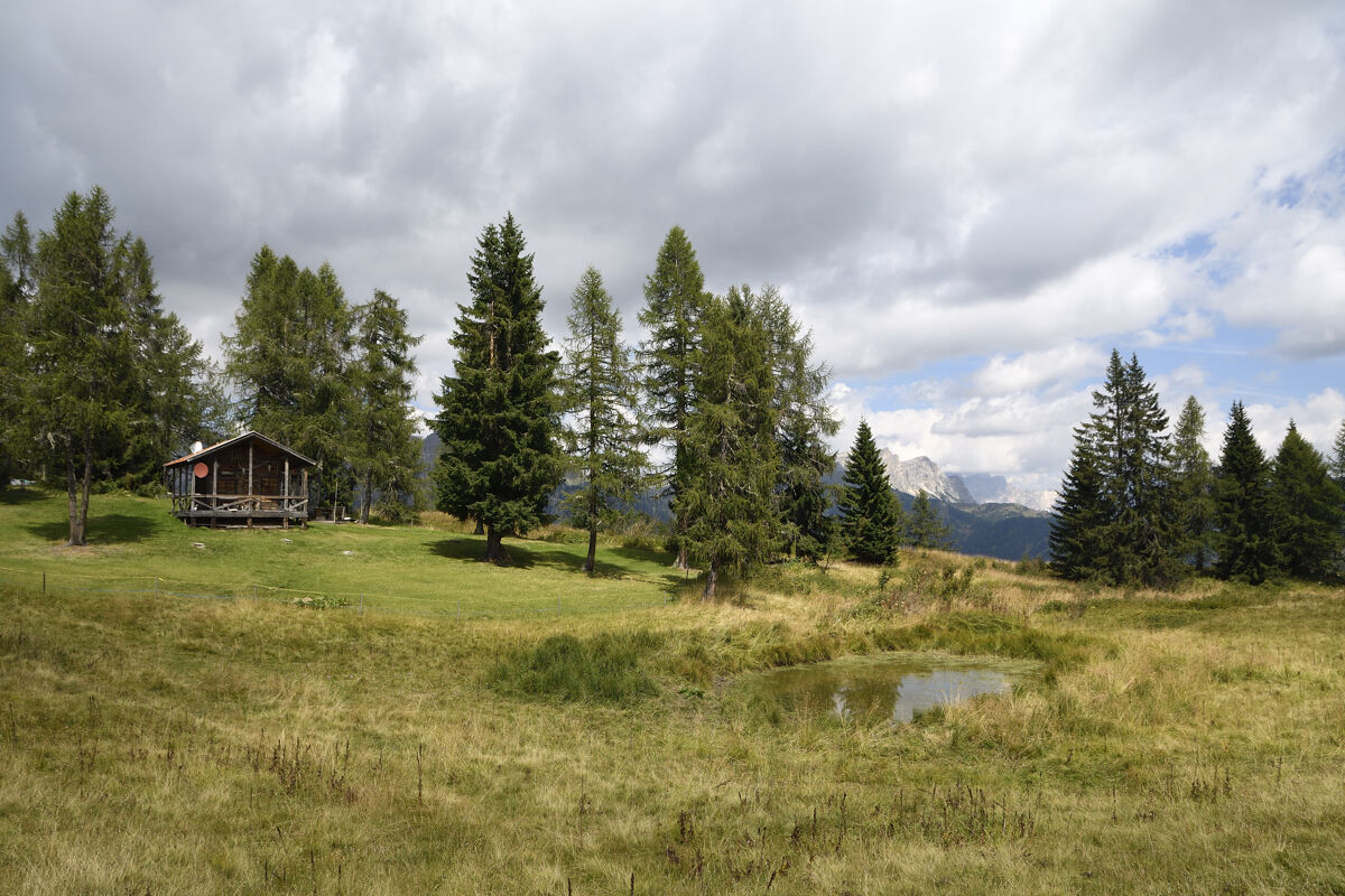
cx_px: 672
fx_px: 934
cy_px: 448
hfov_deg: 71.5
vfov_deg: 51.3
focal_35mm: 25
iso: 100
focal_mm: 17
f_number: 7.1
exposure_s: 1/400
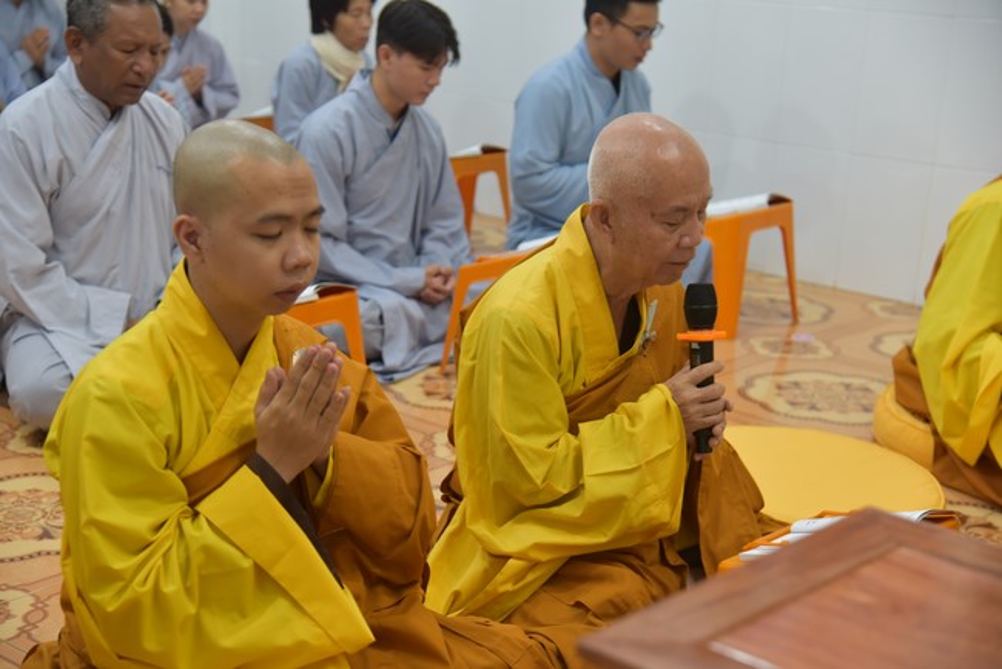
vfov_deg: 20.9
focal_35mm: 65
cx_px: 501
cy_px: 334
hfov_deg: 30.9
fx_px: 1810
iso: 1400
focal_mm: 65
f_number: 4
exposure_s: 1/125
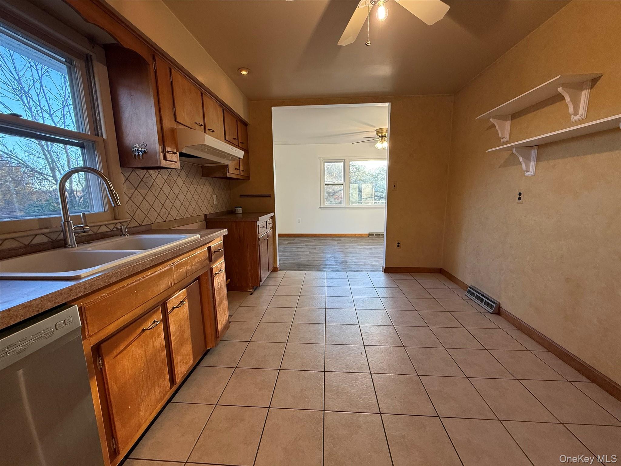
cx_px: 310
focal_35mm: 14
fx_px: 251
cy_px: 233
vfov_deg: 85.7
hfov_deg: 102.1
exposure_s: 1/120
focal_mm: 2.22
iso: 160
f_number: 2.2
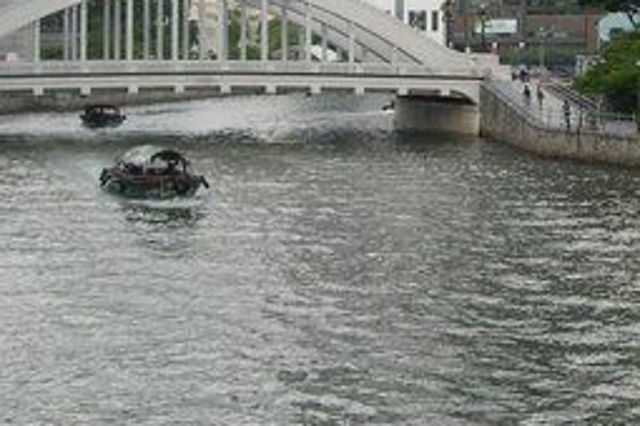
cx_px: 645
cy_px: 90
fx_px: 1653
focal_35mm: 93
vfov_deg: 14.6
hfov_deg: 21.1
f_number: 2.8
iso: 79
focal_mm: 7.8
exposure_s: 1/418
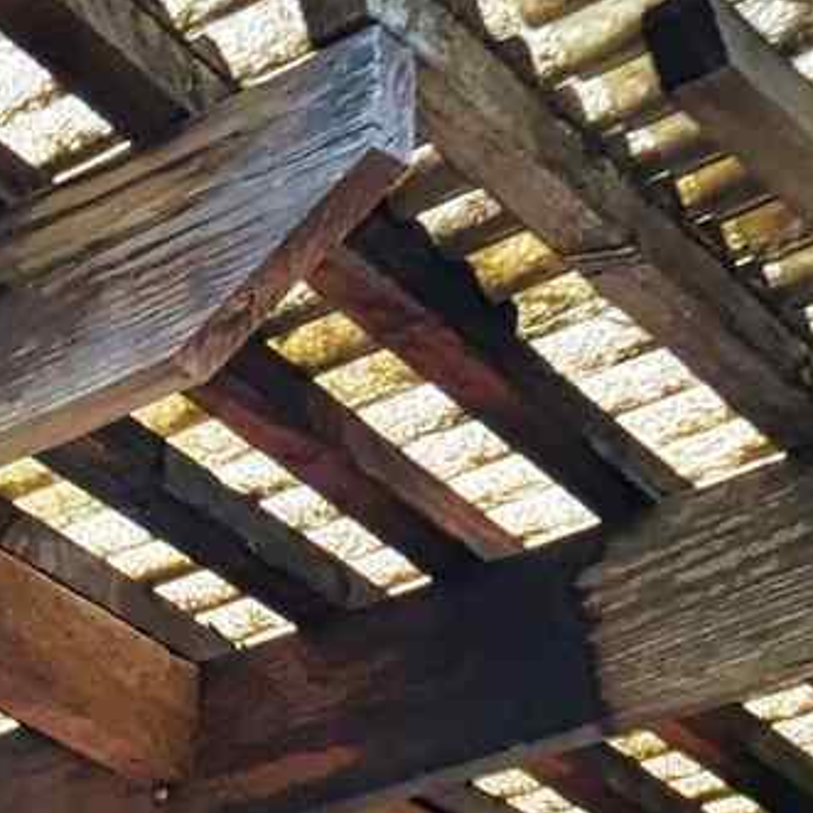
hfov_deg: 12.0
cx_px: -1167
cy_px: 2233
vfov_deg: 11.2
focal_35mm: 115
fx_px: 3056
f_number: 2.8
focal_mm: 7
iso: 125
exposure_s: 1/125
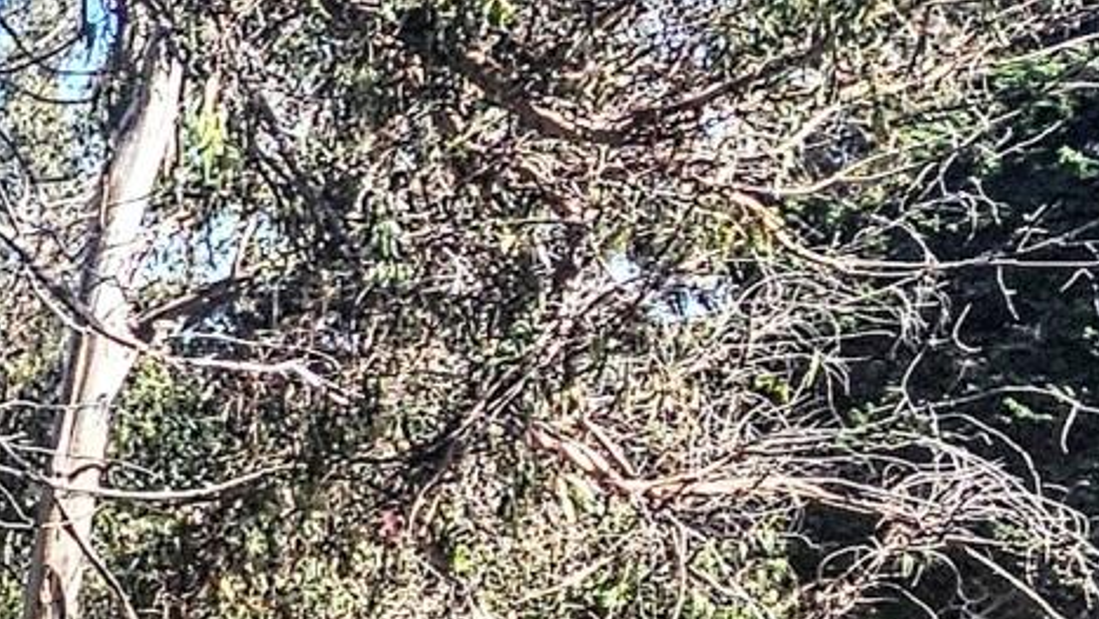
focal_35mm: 91
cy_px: 763
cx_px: -1370
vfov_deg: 12.9
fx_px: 2653
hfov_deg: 15.6
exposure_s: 1/1387
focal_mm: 2.2
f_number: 2.2
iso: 50
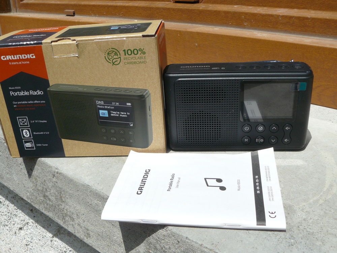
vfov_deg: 39.7
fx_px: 350
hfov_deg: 51.4
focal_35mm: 36
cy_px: 126
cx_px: 168
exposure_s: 1/800
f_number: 5
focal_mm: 6
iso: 100
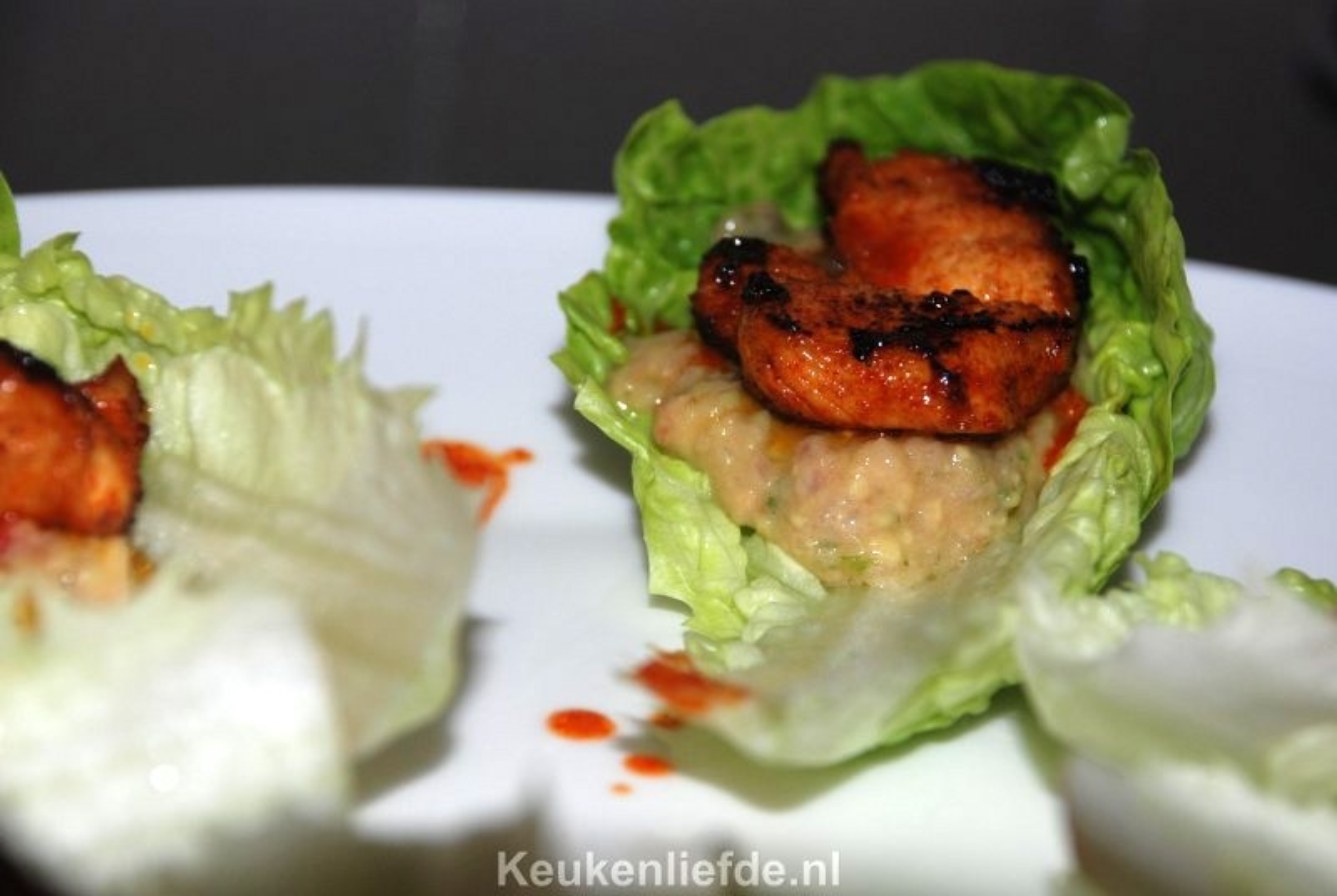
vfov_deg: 11.5
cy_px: 448
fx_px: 4463
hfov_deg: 17.0
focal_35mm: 120
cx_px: 668
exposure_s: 1/60
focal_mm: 80
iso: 160
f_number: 5.6
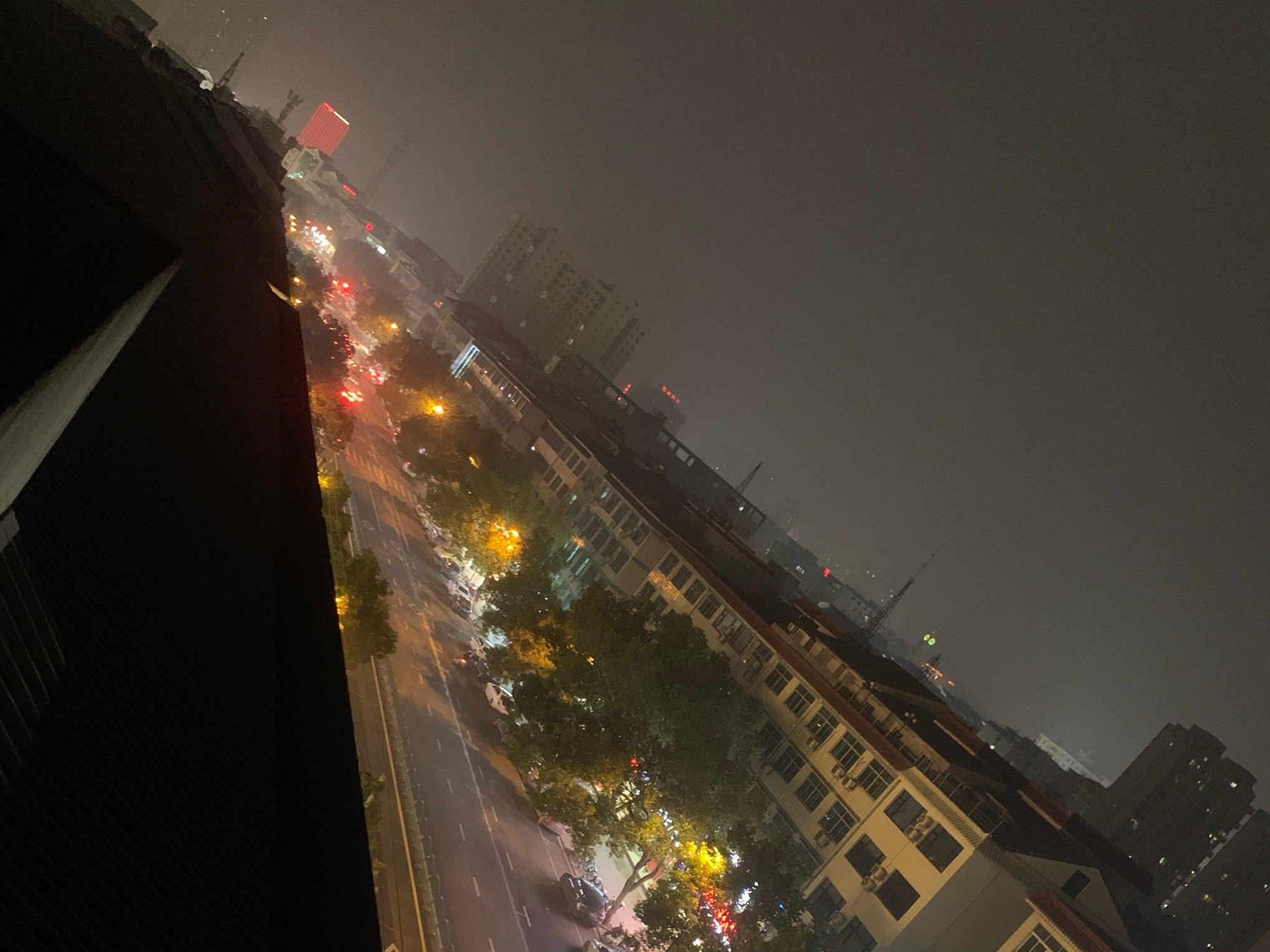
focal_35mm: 35
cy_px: 767
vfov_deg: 39.1
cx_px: 630
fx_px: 1284
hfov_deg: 52.6
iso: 640
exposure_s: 1/20
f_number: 1.8
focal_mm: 4.25
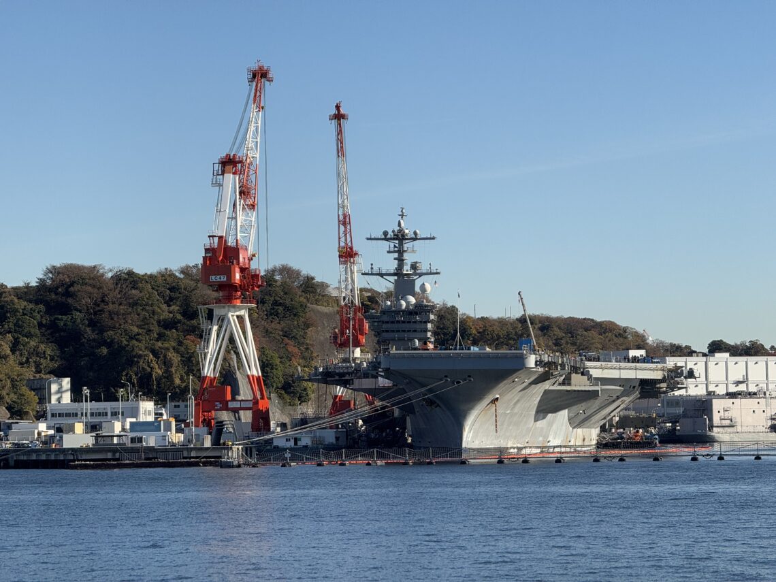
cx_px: 388
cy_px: 291
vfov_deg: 12.3
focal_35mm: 120
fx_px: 2690
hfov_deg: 16.4
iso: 50
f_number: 2.8
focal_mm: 15.66
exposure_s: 1/1018
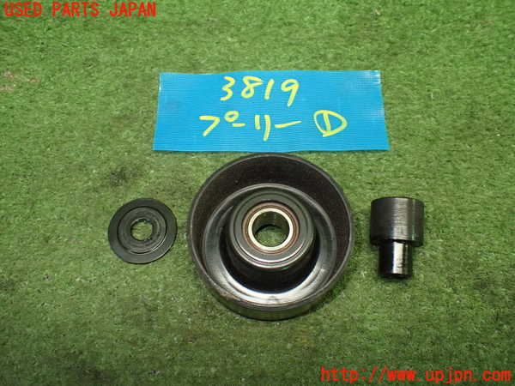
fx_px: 446
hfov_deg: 60.0
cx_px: 258
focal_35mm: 30
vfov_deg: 46.8
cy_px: 193
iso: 800
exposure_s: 1/125
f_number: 2.3
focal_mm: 5.4
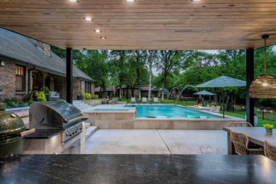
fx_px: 161
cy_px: 92
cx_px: 138
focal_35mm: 21
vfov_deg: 59.5
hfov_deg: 81.2
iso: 100
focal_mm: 21
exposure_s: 1/1.25
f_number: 8
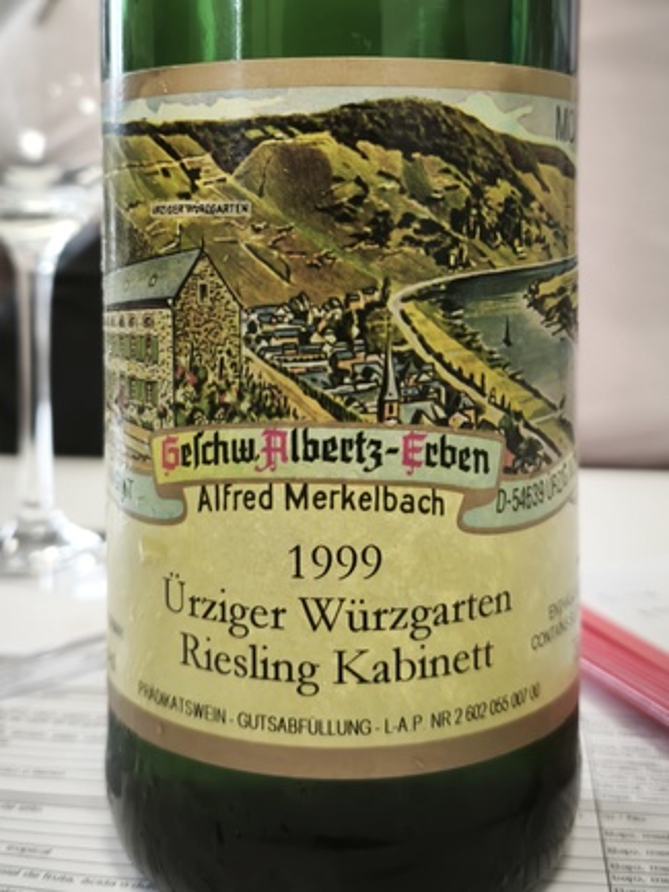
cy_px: 446
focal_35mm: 50
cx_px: 334
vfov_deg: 38.2
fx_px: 1288
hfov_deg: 29.1
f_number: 1.7
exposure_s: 1/99.9
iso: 400
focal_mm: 5.35
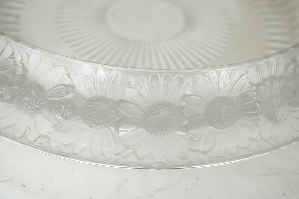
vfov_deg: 29.9
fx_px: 374
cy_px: 100
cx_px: 150
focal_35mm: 45
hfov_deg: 43.6
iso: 2500
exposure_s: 1/160
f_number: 9
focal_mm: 30
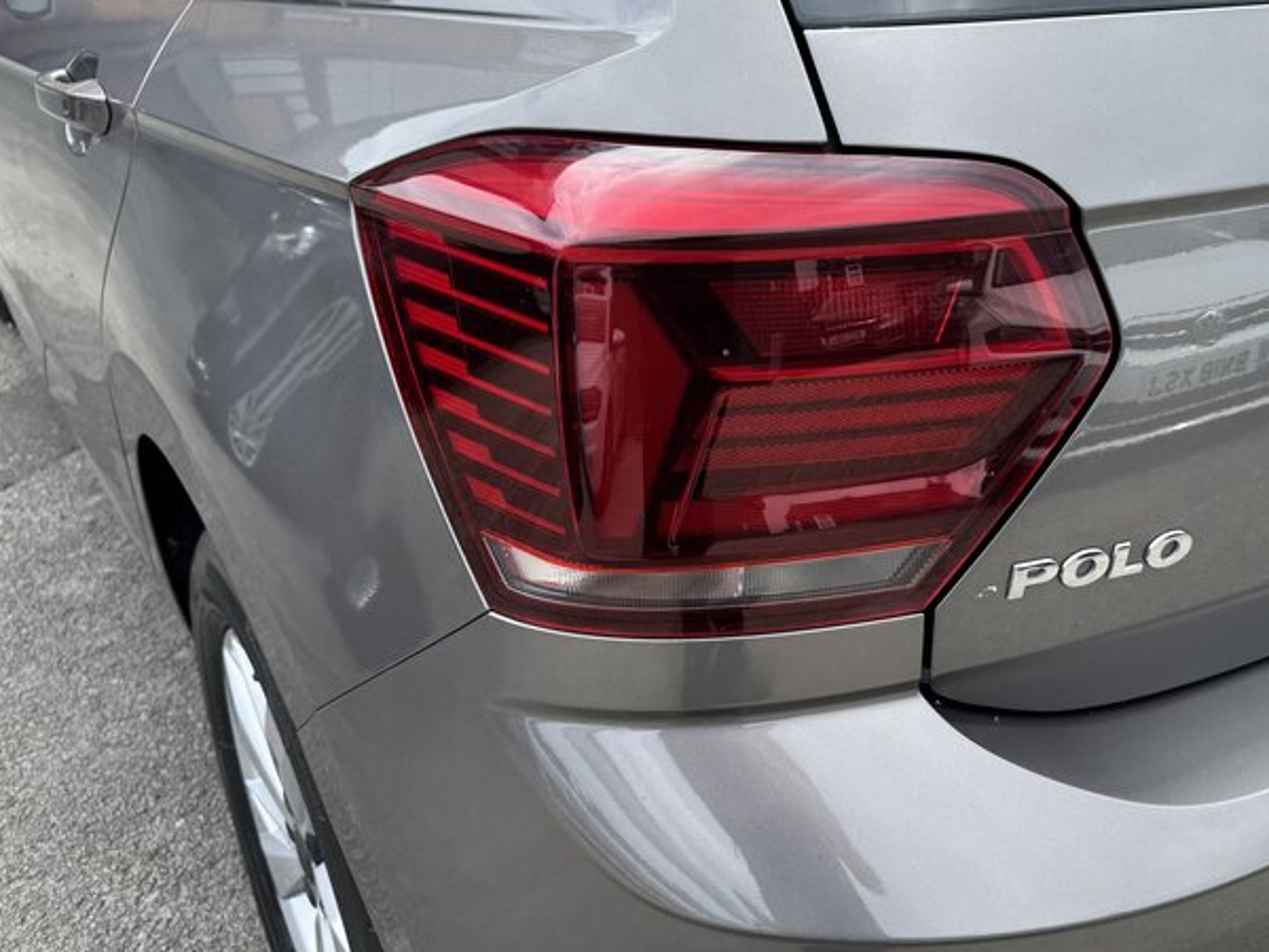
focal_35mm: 32
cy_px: 404
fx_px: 1173
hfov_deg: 56.2
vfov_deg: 44.0
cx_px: 785
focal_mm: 6.76
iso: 80
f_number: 1.78
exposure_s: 1/1112
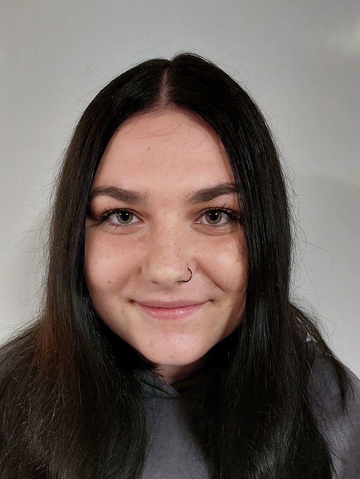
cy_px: 240
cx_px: 180
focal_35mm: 24
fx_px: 333
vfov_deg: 71.6
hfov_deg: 56.8
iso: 640
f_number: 1.8
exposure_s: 1/25
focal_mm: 5.23
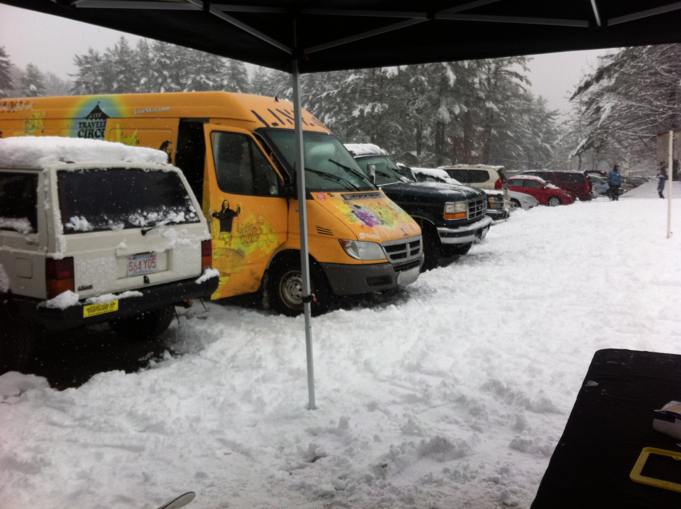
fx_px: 688
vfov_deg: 40.6
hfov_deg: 52.7
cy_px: 254
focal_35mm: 35
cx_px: 340
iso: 80
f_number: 2.8
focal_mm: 3.85
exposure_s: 1/642
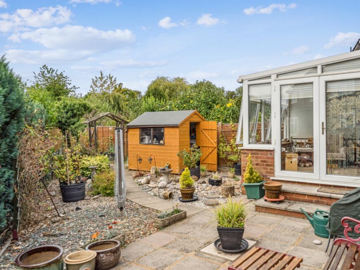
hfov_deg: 65.0
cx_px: 208
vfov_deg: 51.3
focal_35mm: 27
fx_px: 281
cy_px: 139
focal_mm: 24
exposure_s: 1/250
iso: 200
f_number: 9
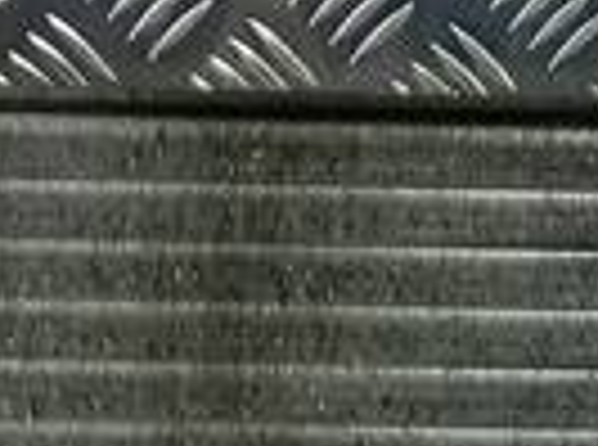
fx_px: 3325
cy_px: 662
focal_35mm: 193
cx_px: 881
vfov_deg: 7.5
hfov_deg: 10.0
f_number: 1.8
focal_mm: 4.6
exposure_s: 1/50
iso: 50
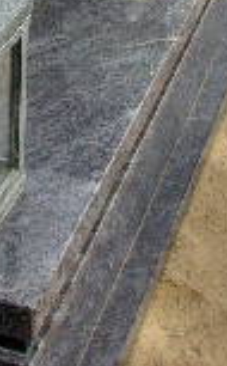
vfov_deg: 17.0
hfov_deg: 10.8
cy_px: -17
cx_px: 12
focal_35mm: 120
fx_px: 1193
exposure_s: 1/42
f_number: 10.4
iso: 80
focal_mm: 4.9
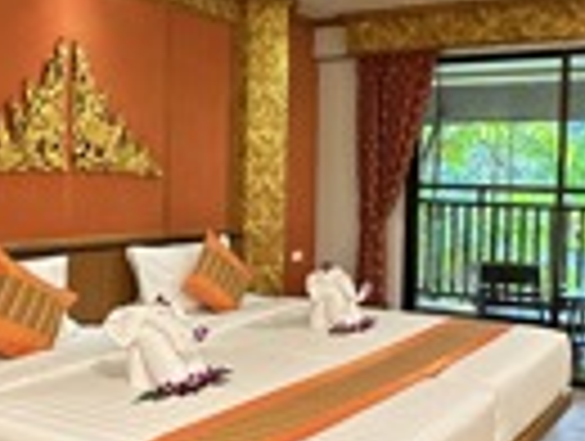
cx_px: 378
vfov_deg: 33.7
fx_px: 728
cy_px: 230
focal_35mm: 43
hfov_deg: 43.3
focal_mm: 2.22
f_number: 2.2
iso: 1000
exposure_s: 1/50
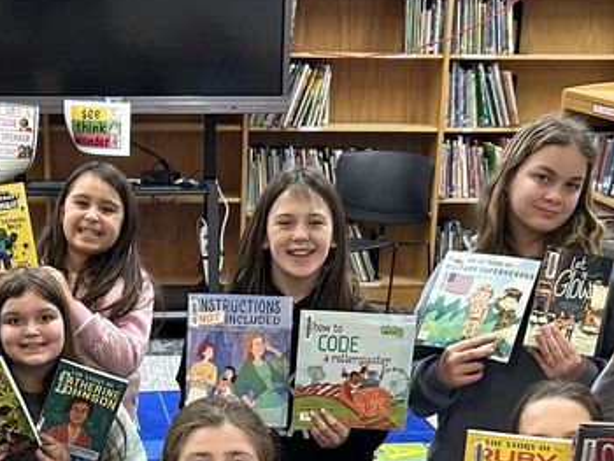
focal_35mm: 76
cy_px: 549
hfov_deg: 25.4
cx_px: 182
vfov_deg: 18.4
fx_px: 1349
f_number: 1.5
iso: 200
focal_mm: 5.7
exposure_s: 1/60
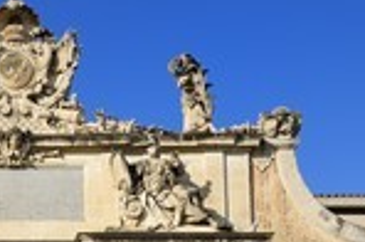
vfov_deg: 14.2
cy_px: 338
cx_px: -25
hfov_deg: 21.4
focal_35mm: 91
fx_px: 921
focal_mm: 32
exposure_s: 1/250
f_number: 13
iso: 200
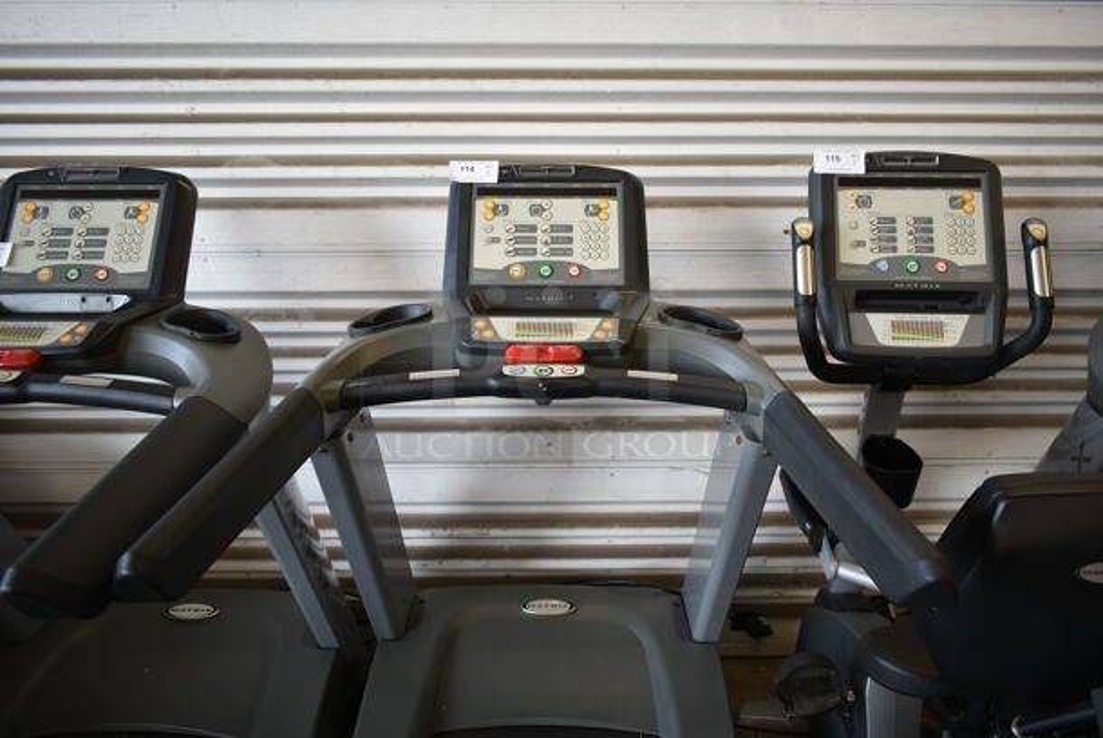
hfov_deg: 67.3
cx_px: 552
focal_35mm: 27
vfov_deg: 48.0
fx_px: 828
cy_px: 369
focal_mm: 18
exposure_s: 1/30
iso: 140
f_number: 3.5
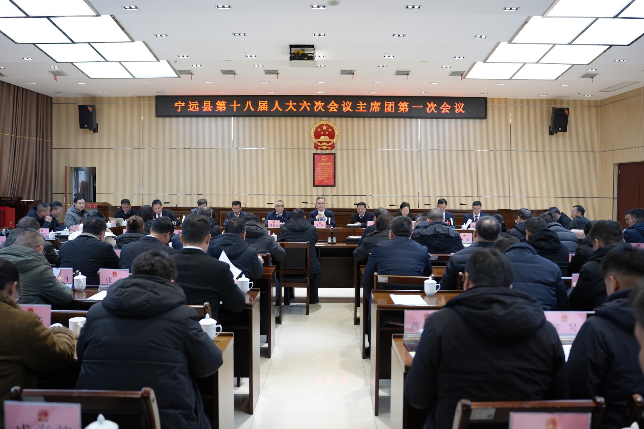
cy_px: 208
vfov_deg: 45.0
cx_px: 321
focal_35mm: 29
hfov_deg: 63.7
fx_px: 519
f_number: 2.8
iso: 320
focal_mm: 28
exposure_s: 1/50
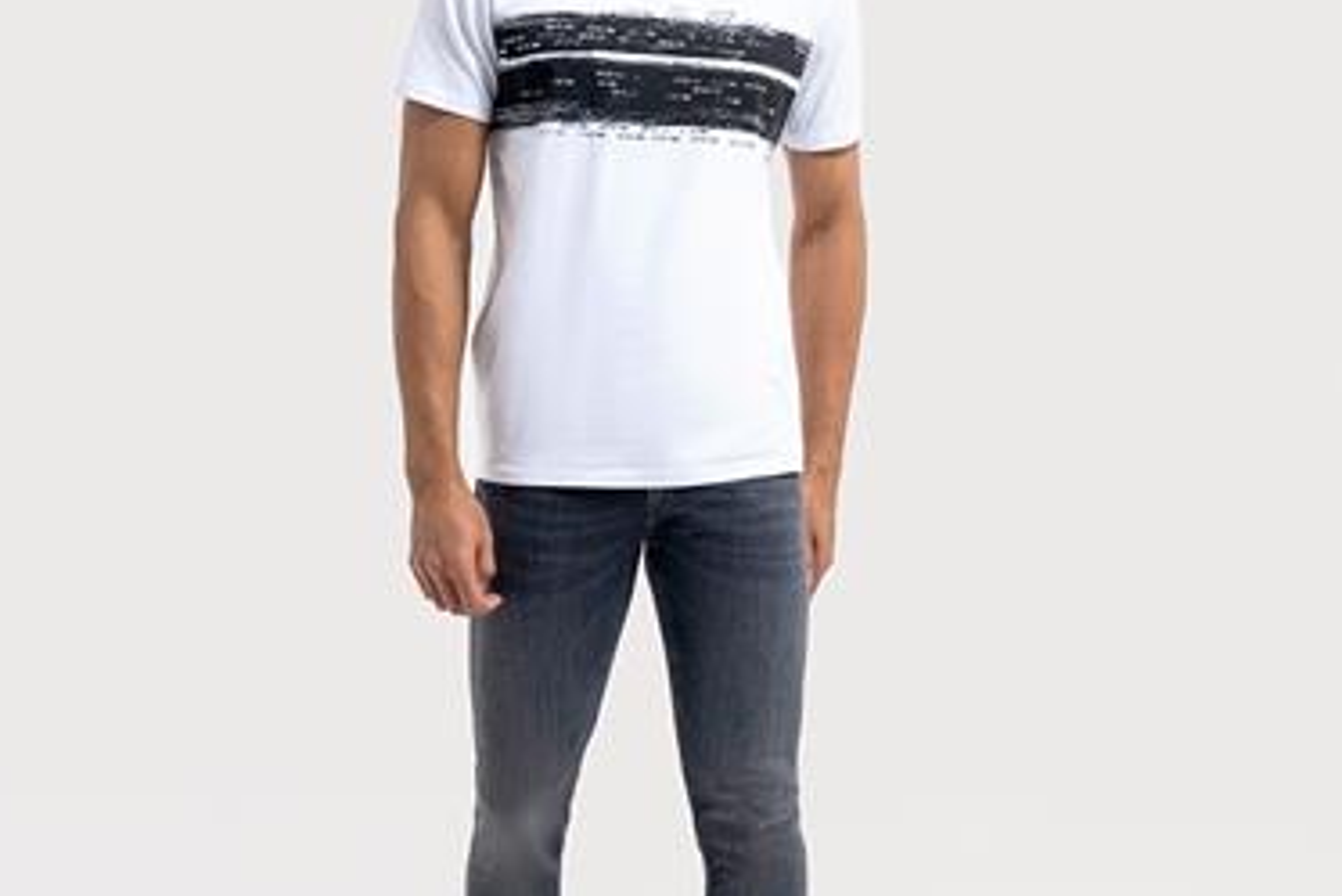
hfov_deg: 28.1
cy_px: 488
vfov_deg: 18.9
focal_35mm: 72
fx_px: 2685
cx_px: 637
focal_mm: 59.6
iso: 400
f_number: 11
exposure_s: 1/125
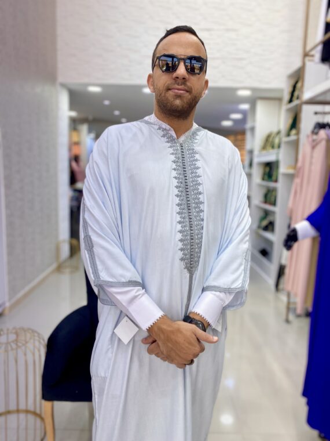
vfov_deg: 67.3
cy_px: 220
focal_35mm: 26
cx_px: 165
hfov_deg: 53.1
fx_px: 330
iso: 32
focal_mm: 4.25
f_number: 1.8
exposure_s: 1/377
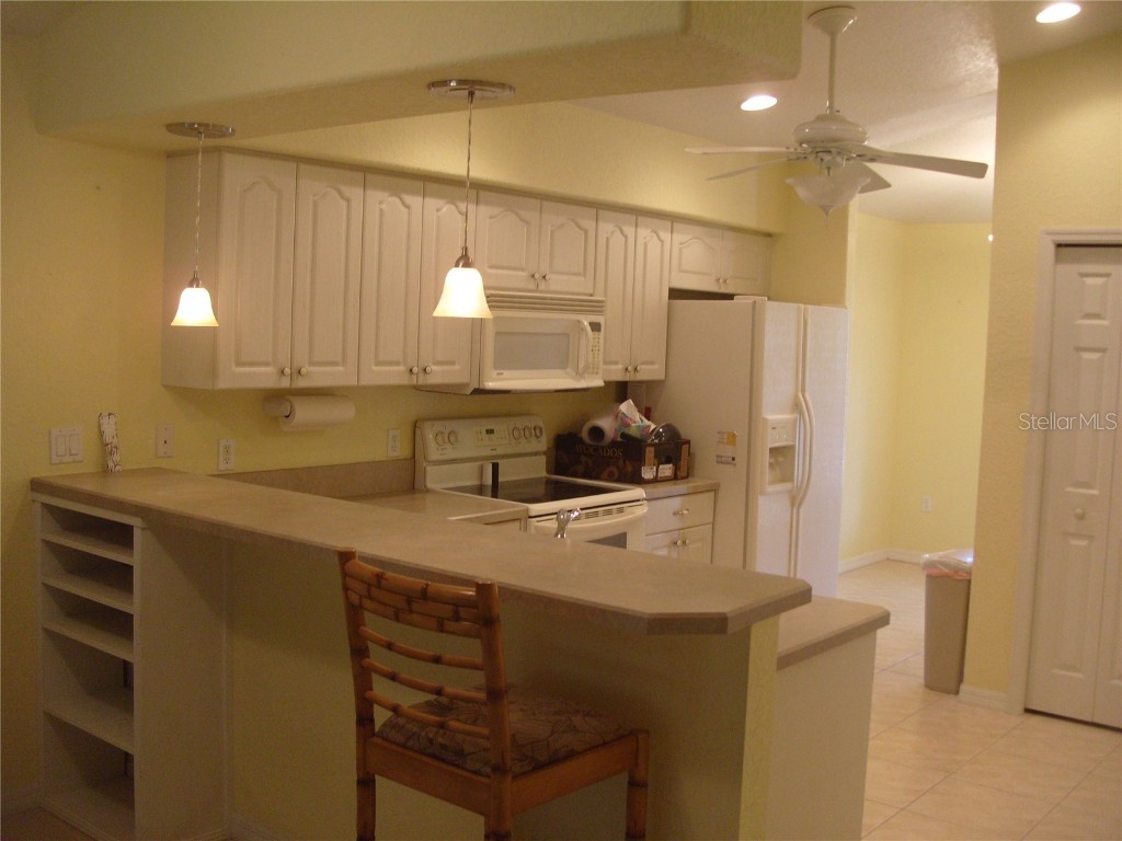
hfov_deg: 52.6
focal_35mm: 35
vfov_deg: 40.7
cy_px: 420
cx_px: 561
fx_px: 1134
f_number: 2.8
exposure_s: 1/45
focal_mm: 7.8
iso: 200
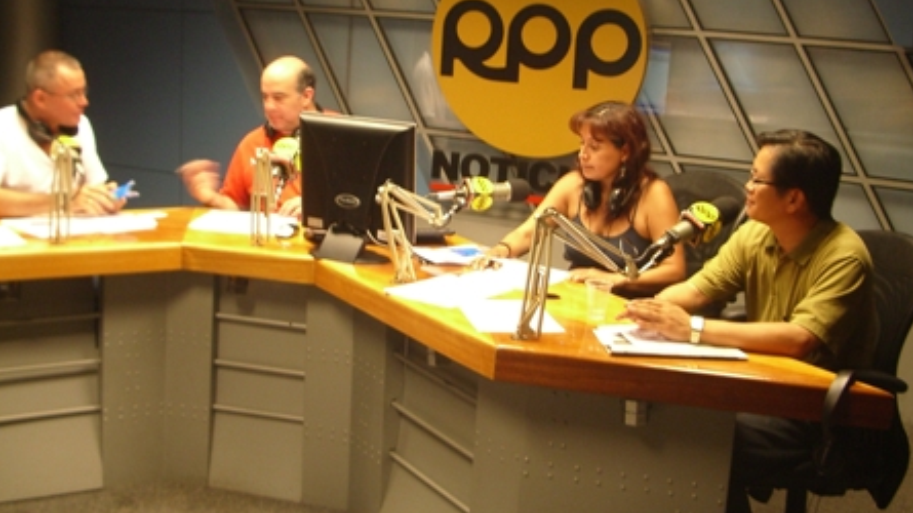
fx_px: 1089
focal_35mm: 45
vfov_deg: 26.4
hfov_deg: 45.5
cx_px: 458
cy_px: 193
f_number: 2.8
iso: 200
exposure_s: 1/13
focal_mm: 6.8
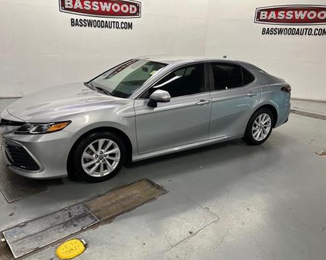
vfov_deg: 51.5
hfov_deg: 62.2
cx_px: 151
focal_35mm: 28
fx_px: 270
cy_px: 129
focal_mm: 5.7
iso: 125
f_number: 1.5
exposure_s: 1/60
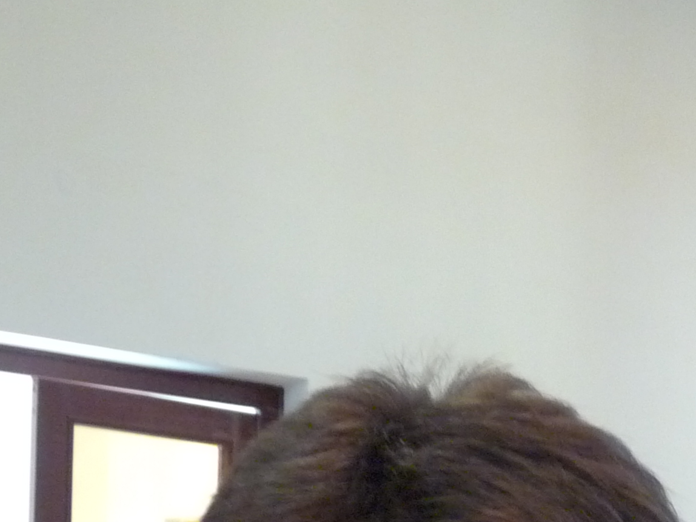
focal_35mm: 108
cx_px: 1046
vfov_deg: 13.0
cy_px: 755
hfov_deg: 16.6
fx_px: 2171
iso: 400
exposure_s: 1/25
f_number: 3
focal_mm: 6
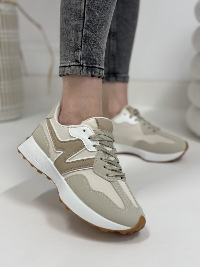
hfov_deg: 30.3
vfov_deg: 39.7
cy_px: 134
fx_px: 370
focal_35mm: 48
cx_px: 100
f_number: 1.78
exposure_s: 1/100
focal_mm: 6.86
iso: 125
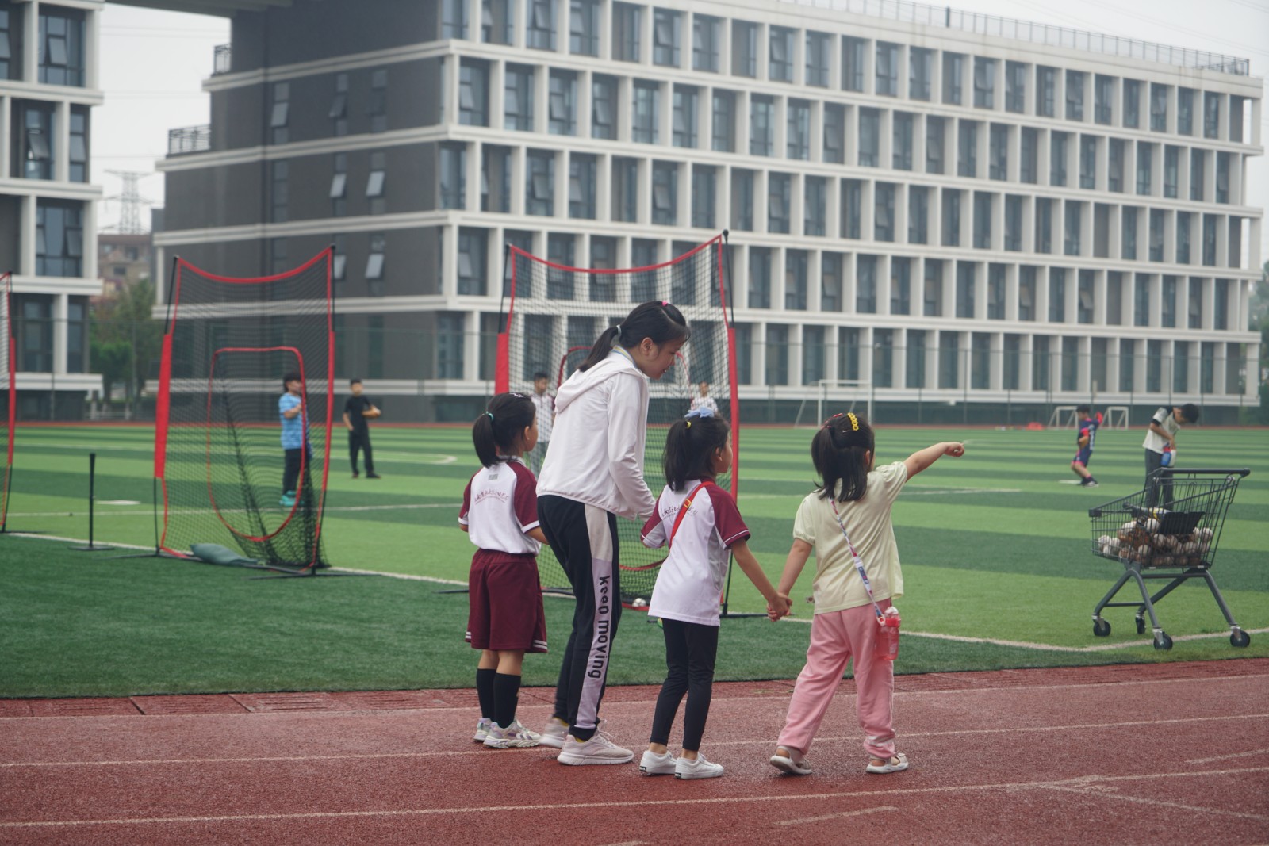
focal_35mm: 70
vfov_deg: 19.5
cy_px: 423
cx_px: 634
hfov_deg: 28.8
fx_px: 2468
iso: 125
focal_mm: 70
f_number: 5
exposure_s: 1/80
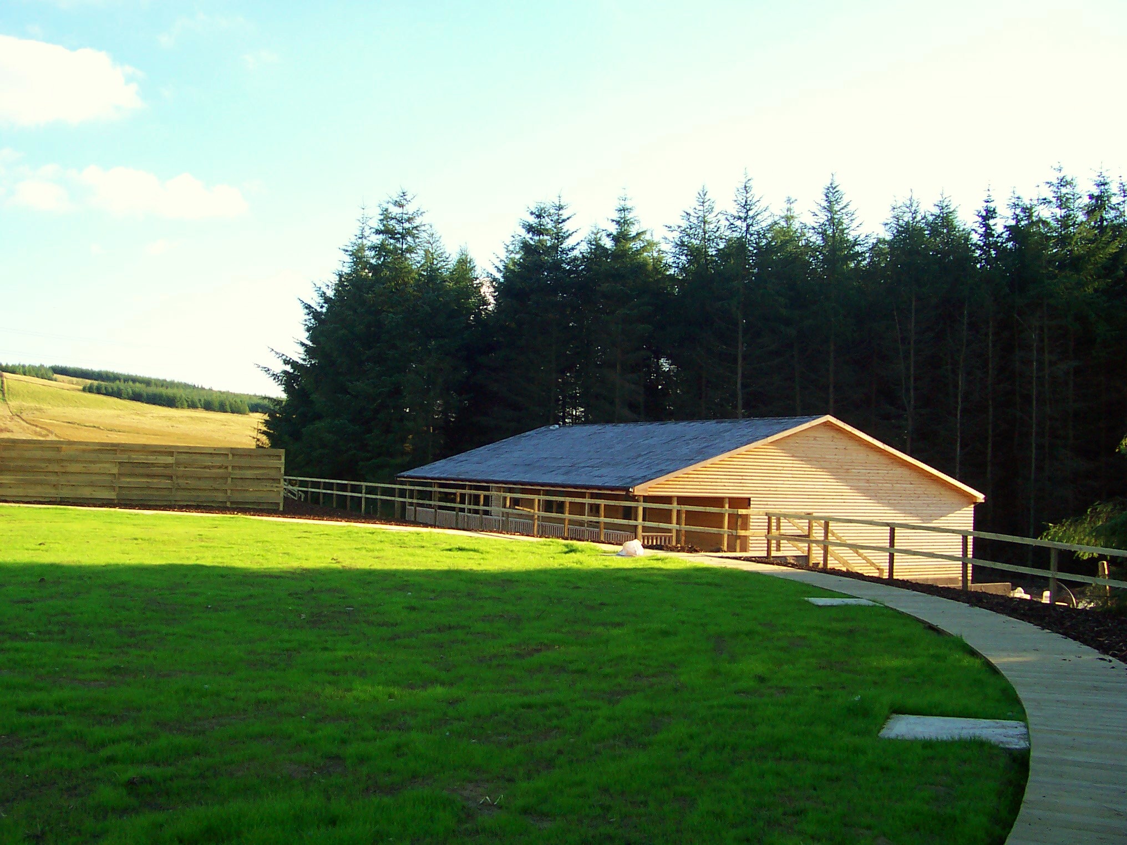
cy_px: 422
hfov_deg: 50.1
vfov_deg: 38.7
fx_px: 1205
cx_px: 564
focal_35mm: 37
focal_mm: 5.6
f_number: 2.8
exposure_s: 1/500
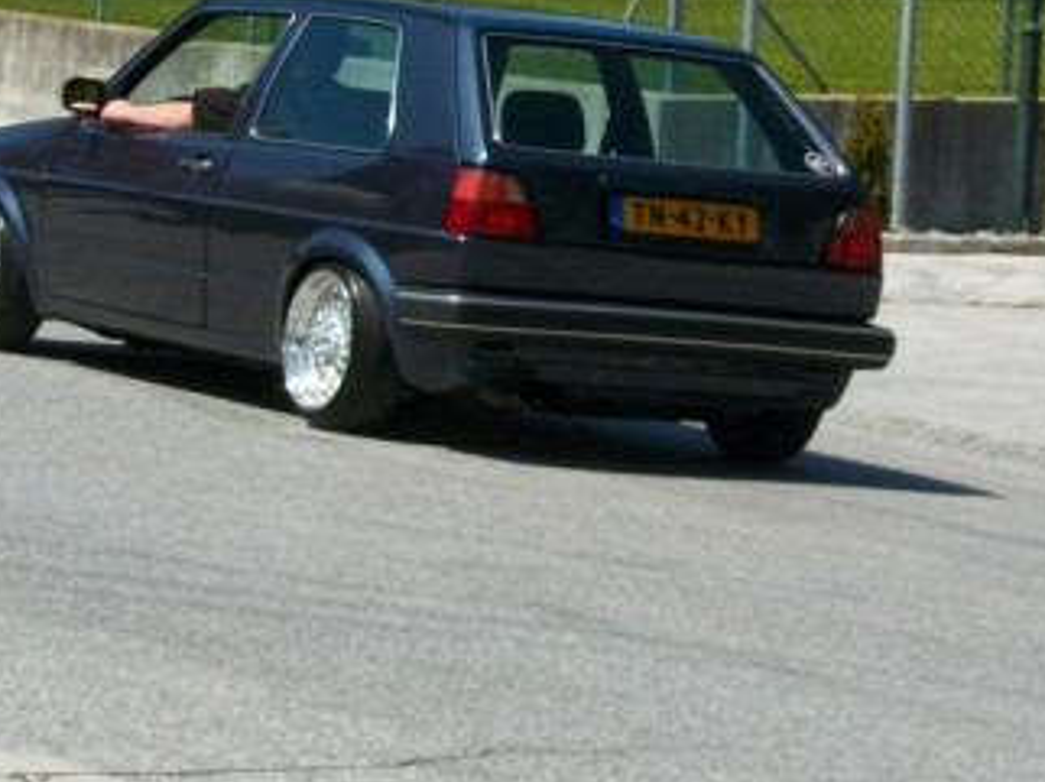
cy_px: 230
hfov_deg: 9.7
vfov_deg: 7.3
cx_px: 649
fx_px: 6154
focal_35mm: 204
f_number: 4.6
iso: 80
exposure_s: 1/627
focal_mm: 13.7
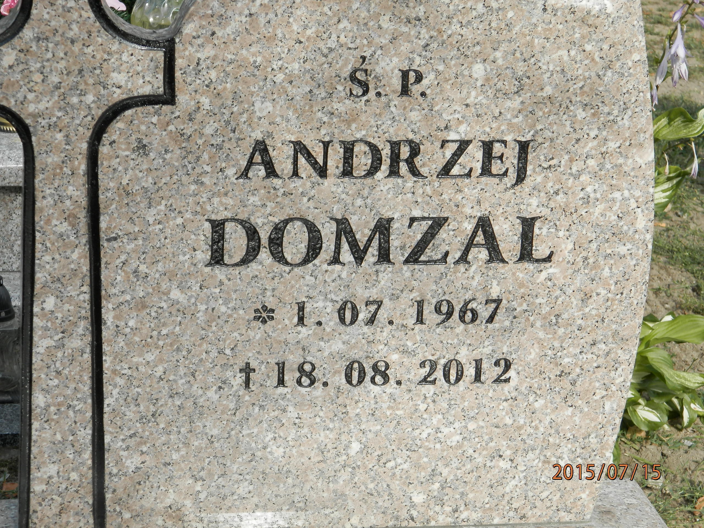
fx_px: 2156
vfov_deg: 14.0
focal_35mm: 106
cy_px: 264
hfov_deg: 18.5
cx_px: 352
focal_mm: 19
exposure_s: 1/320
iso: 80
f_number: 4.5
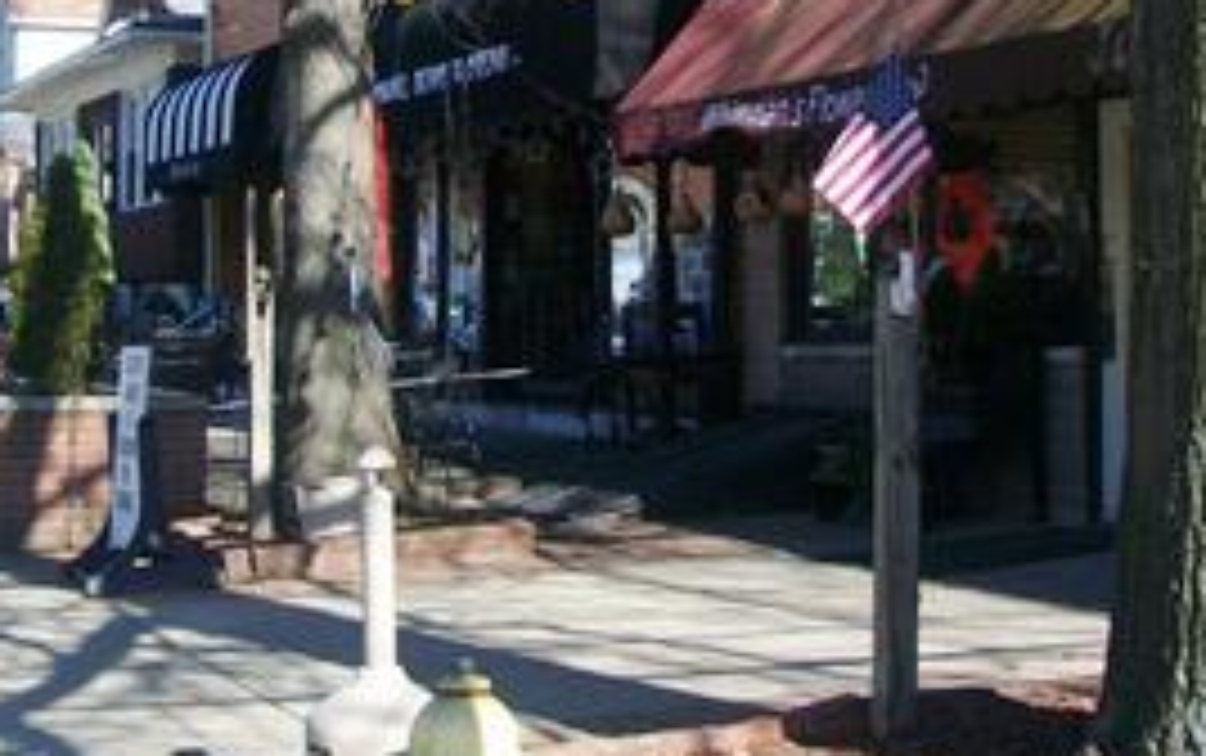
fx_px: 2039
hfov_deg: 32.4
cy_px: 142
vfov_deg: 20.7
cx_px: 315
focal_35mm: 62
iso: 64
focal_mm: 6
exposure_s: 1/500
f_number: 2.7
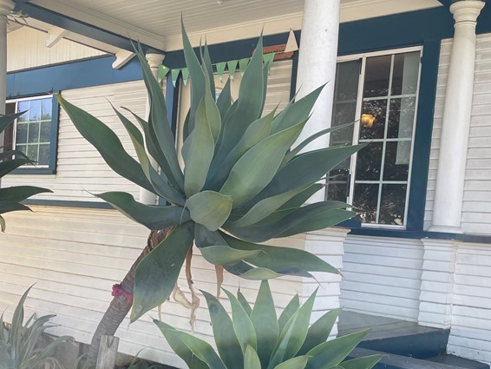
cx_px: 249
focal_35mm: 47
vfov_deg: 30.5
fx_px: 667
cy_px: 270
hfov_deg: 40.4
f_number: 1.6
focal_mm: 4.2
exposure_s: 1/445
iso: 32
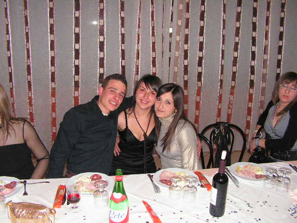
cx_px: 148
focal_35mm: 36
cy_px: 112
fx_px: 309
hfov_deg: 51.4
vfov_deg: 39.7
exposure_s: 1/40
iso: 200
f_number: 3.2
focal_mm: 6
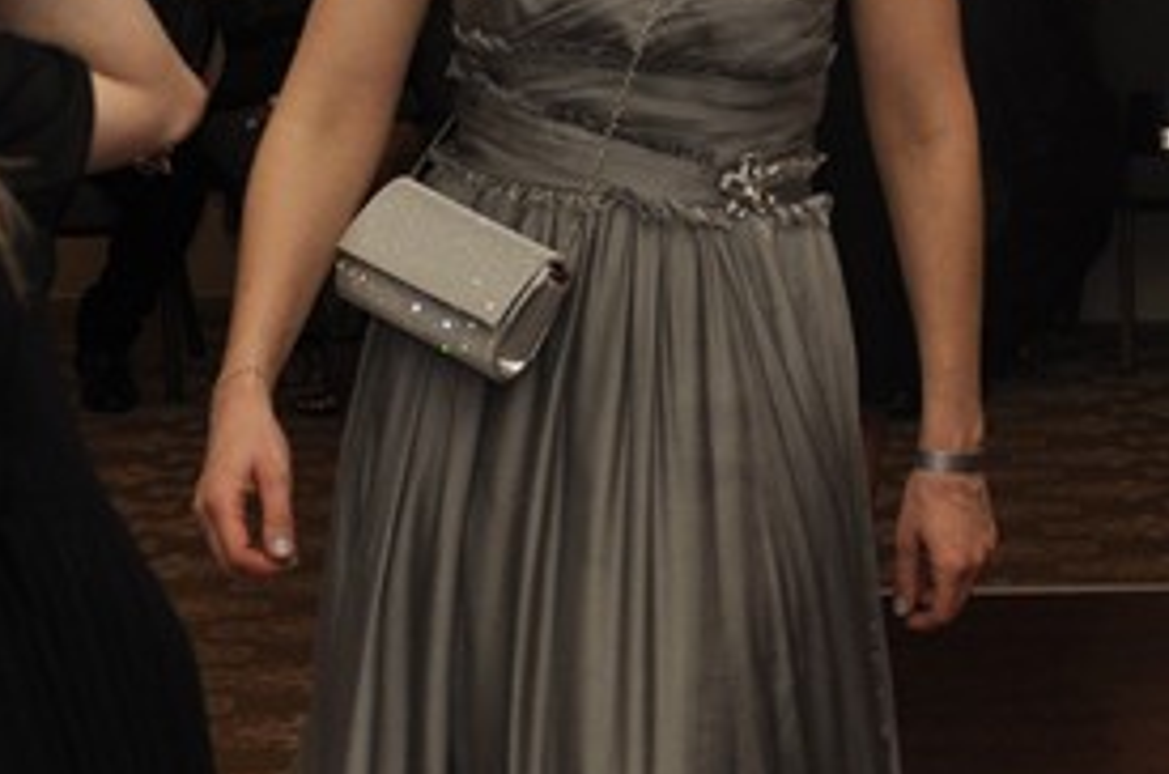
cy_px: 259
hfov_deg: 15.6
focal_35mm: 131
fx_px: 4244
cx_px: 927
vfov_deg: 10.4
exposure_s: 1/60
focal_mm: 24
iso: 400
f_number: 5
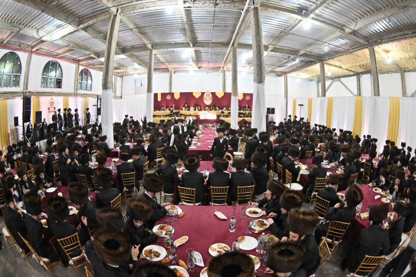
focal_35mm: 15
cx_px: 208
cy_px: 138
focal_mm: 10.5
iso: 1600
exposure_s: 1/160
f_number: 2.8
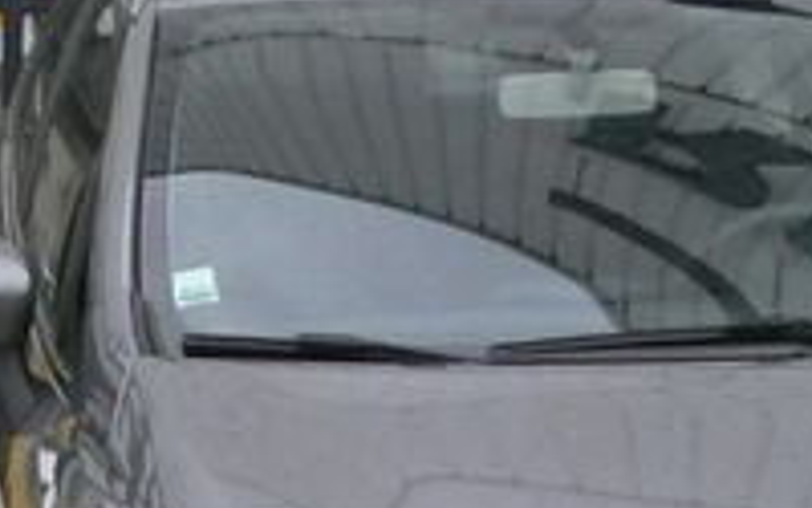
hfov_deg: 15.3
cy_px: 545
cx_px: 512
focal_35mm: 136
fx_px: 3010
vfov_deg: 9.6
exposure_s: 1/250
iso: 400
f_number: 3.1
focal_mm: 5.8
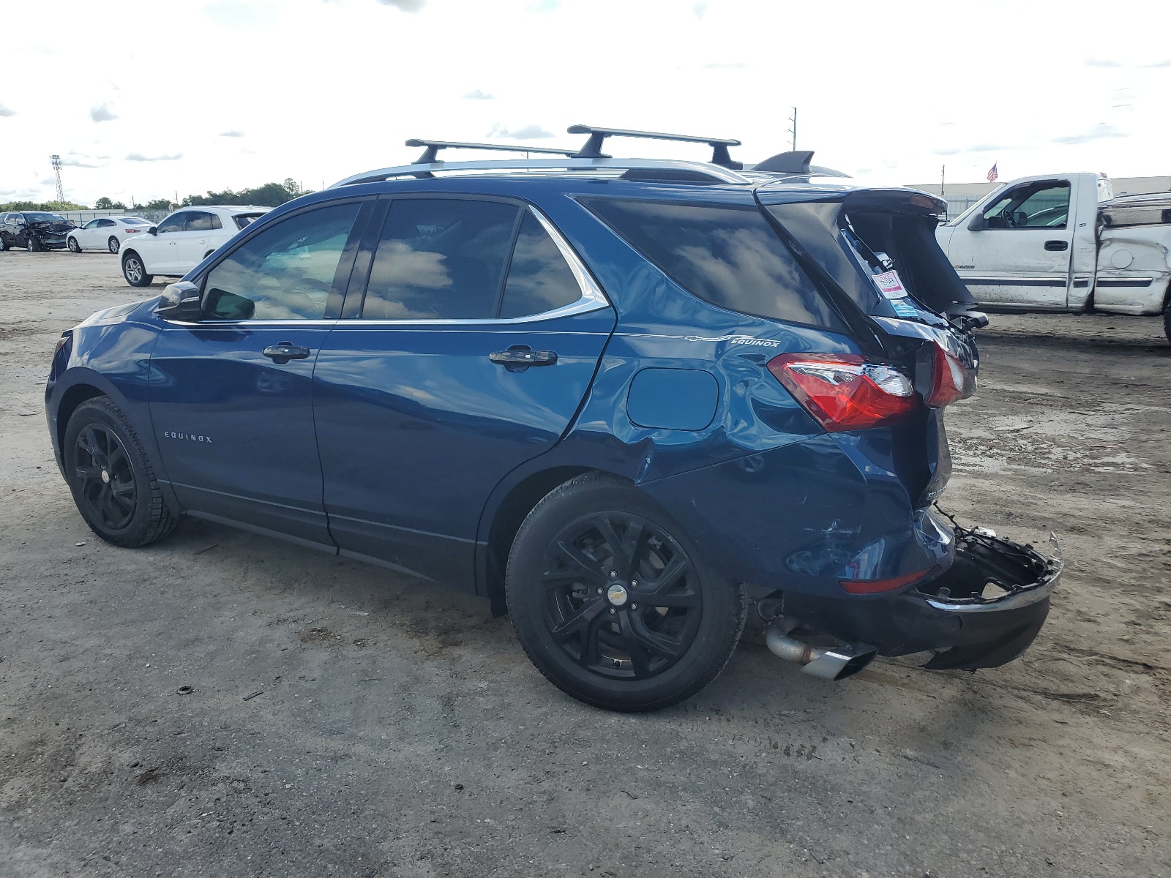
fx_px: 880
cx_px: 586
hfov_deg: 67.3
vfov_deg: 53.1
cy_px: 439
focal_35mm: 26
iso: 50
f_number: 1.5
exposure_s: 1/1667
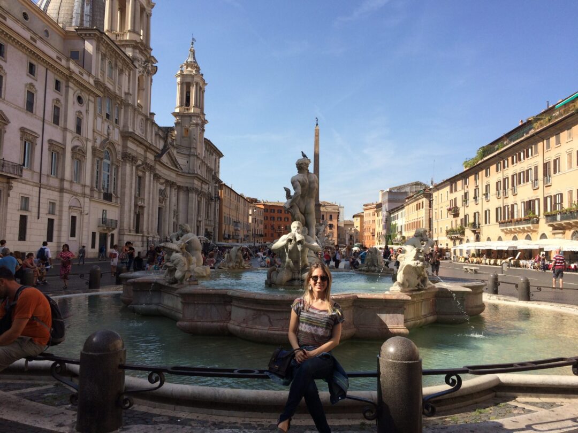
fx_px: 484
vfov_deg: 48.2
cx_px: 289
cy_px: 216
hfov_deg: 61.7
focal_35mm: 29
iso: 32
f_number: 2.2
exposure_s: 1/1786
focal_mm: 4.15
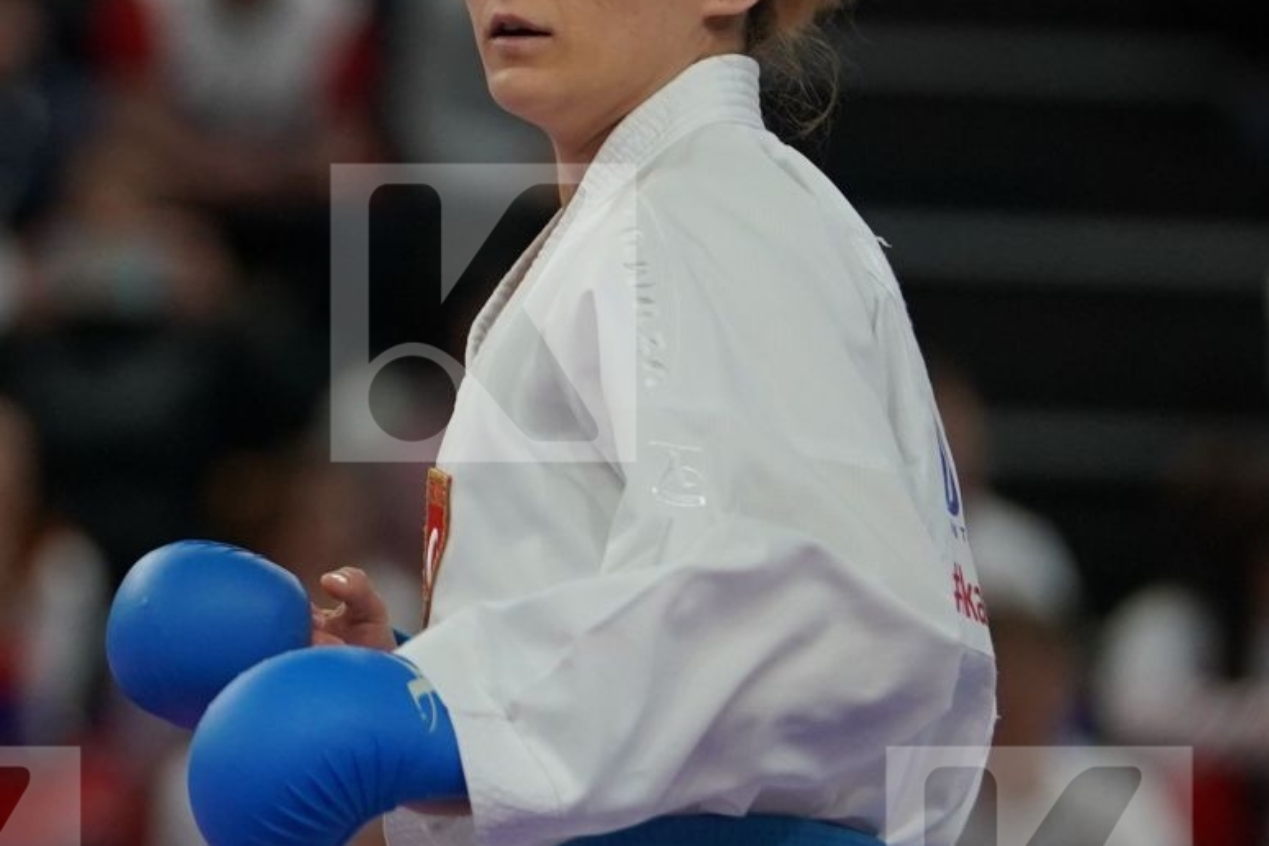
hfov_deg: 3.5
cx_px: -72
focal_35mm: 595
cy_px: 313
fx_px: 20972
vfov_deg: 2.3
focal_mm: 171
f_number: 2.8
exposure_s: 1/1000
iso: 1250
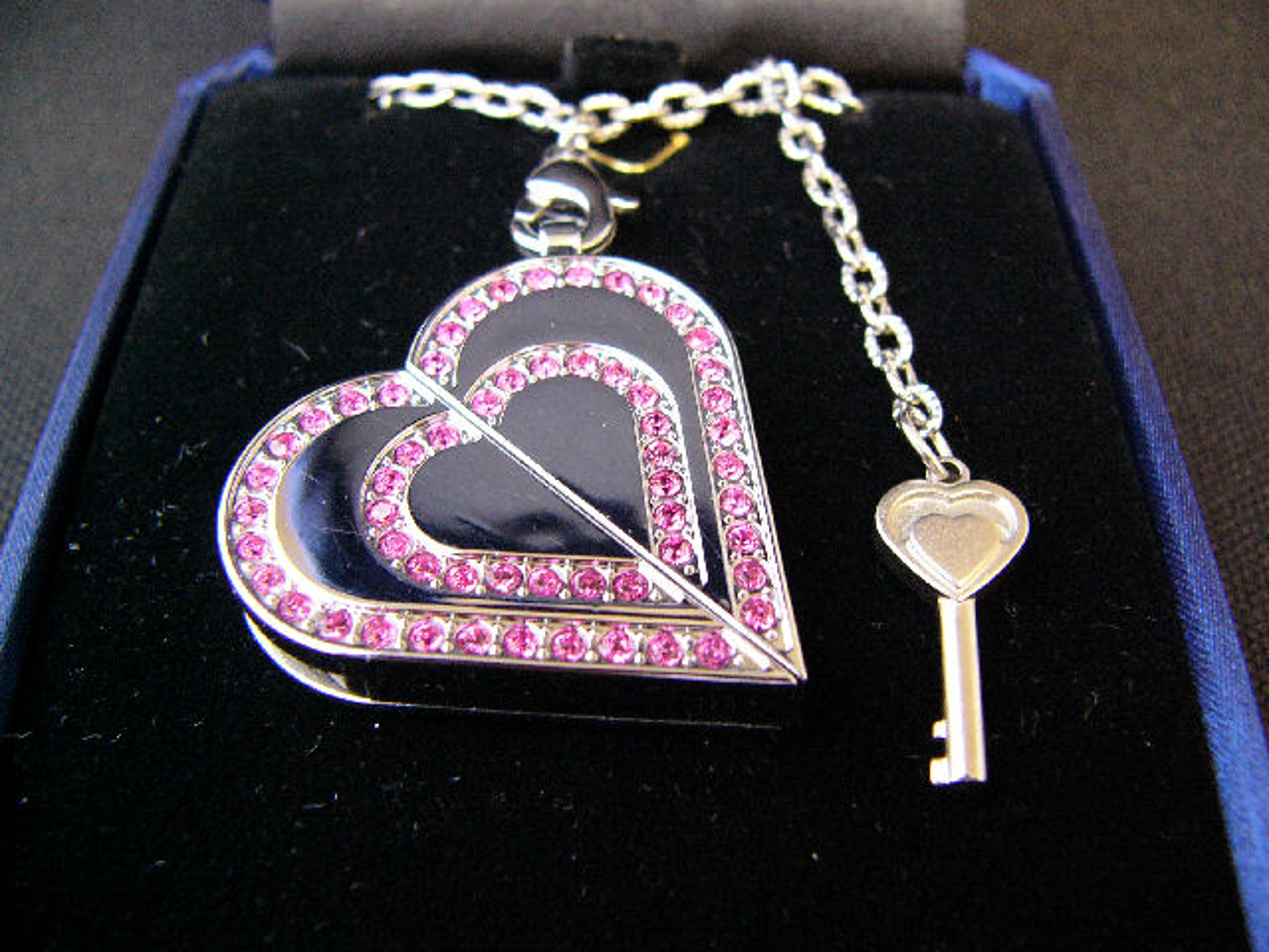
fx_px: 1320
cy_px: 476
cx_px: 634
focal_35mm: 36
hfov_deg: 51.4
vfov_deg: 39.7
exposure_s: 1/10
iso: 200
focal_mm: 6
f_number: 2.8
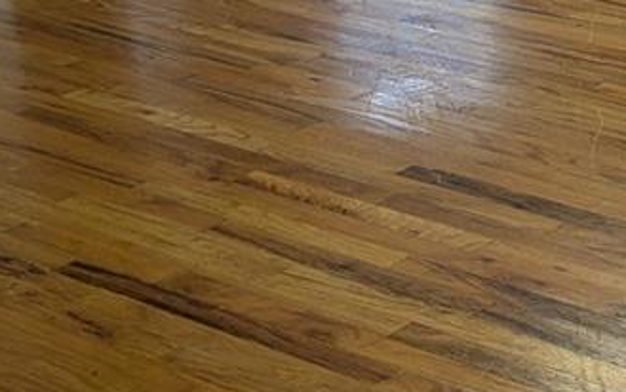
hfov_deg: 17.0
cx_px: 669
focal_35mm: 119
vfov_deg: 10.9
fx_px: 2031
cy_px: -15
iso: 55
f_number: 1.85
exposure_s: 1/120
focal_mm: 6.81
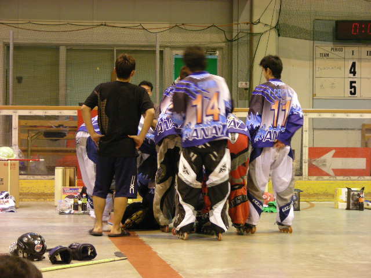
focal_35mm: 113
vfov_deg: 13.1
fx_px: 1211
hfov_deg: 17.4
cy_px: 139
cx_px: 186
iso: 234
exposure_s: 1/15
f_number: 3.5
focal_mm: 18.9
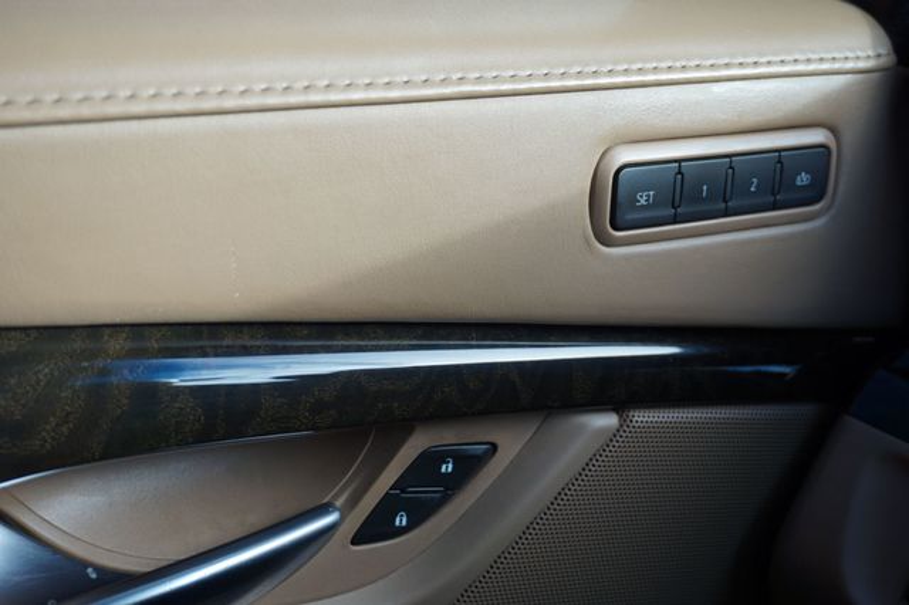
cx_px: 454
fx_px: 1098
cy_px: 302
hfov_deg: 45.0
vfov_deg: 30.8
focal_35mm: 44
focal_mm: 29
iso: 100
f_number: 4.5
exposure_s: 1/60
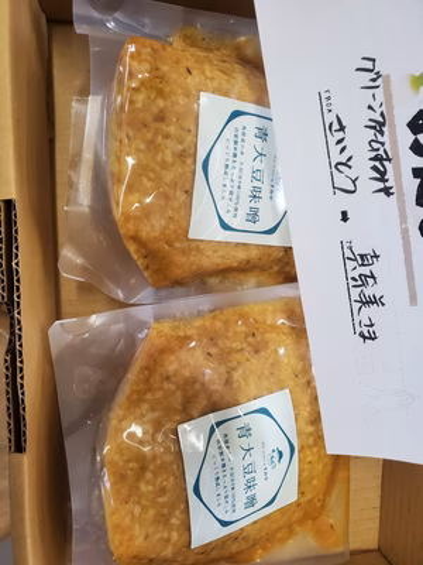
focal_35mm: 26
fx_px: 424
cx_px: 212
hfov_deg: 53.1
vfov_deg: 67.3
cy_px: 282
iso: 250
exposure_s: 1/120
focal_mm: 4.3
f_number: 2.4
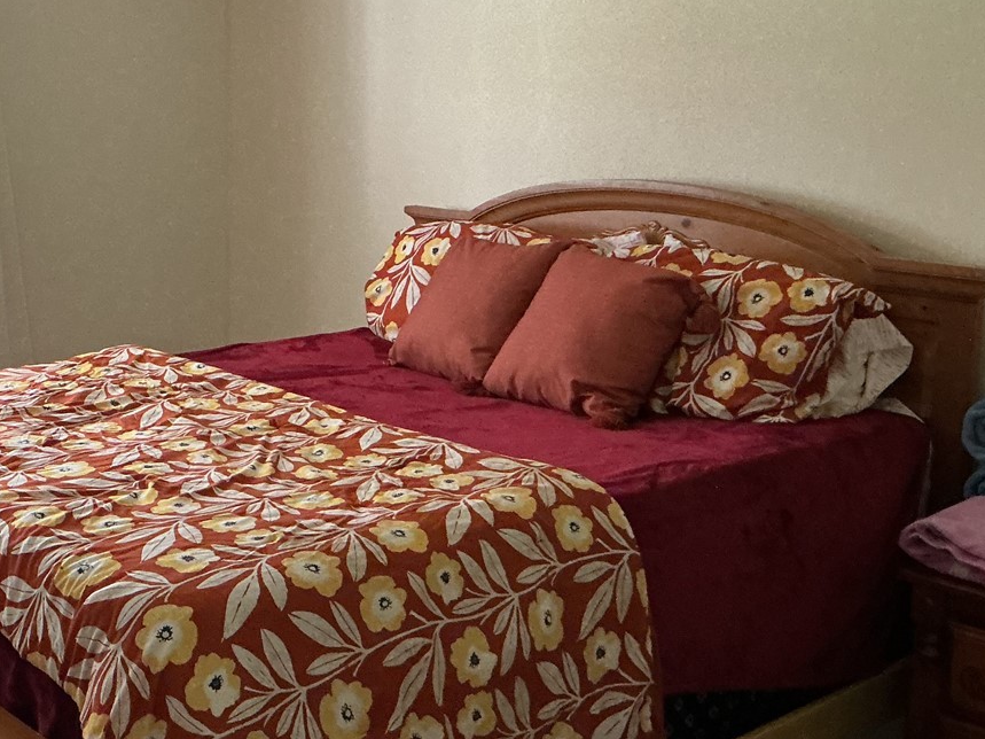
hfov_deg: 34.5
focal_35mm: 54
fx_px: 1536
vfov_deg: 27.0
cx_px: 201
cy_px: 345
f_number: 1.8
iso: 250
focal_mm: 3
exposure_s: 1/60
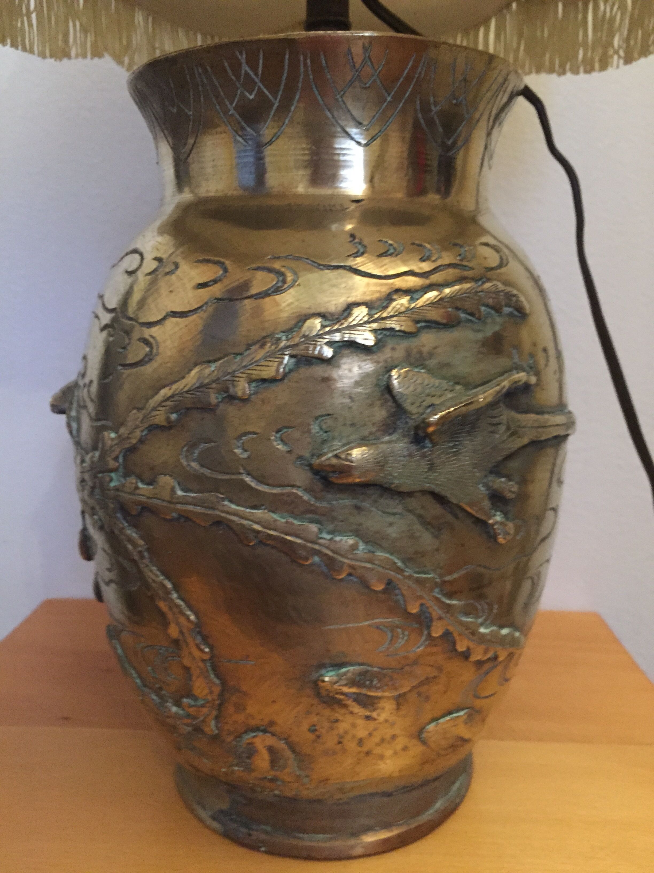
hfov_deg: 48.2
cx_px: 327
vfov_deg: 61.7
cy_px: 436
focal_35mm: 29
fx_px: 731
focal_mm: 4.15
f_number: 2.2
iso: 500
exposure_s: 1/17
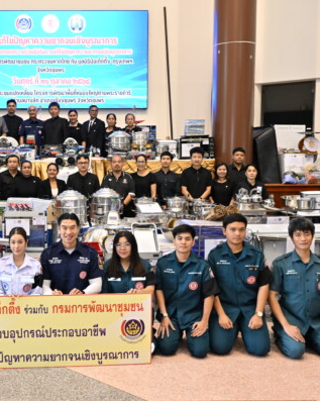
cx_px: 72
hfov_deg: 32.8
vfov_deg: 41.4
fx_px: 530
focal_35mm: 45
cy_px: 200
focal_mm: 31.5
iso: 2500
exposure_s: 1/40
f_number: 7.1
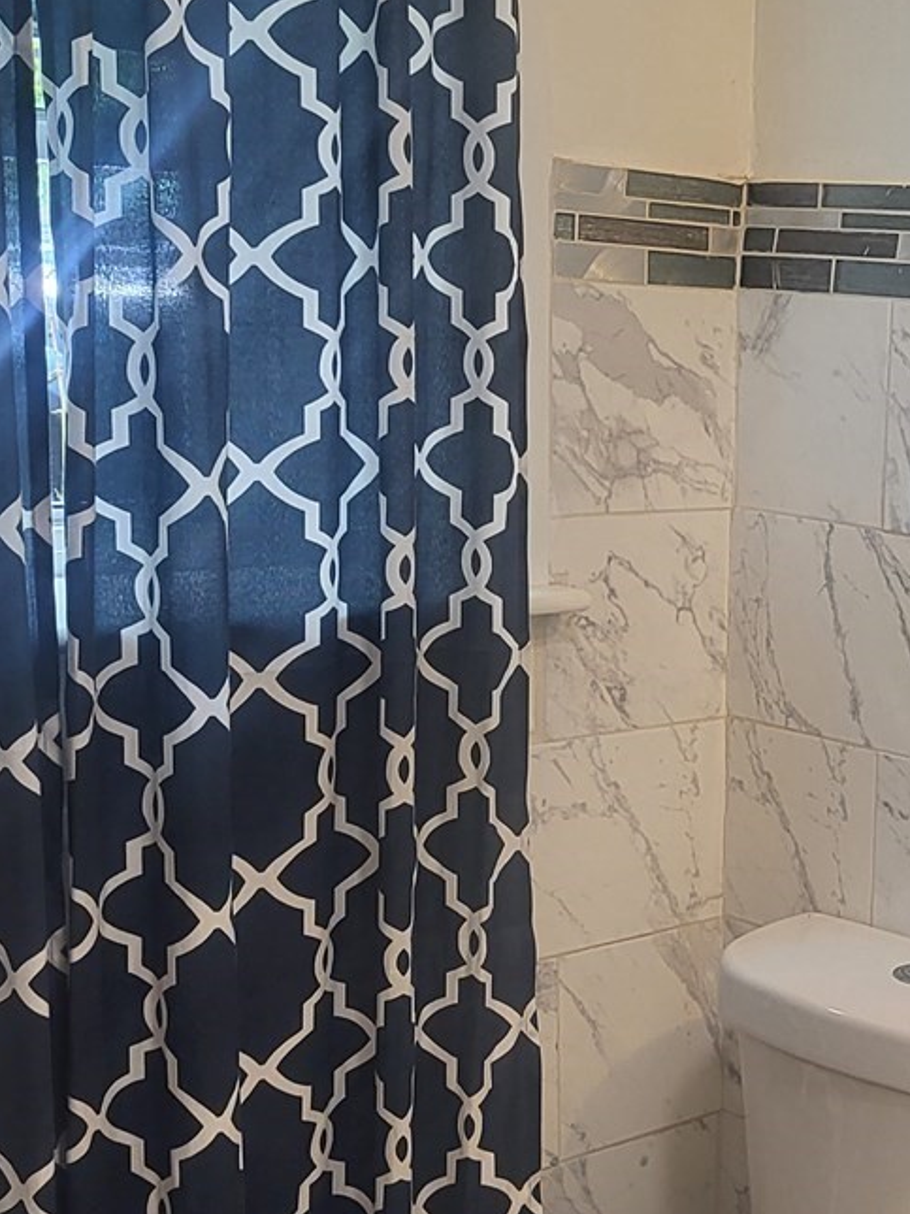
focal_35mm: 62
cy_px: 762
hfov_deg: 22.3
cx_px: 1006
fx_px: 2173
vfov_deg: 31.1
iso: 160
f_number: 1.8
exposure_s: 1/120
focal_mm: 5.4
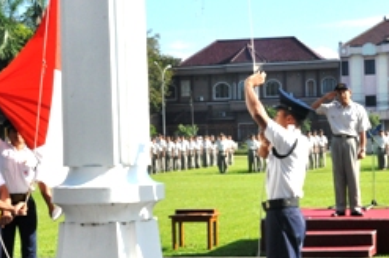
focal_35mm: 87
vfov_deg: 15.7
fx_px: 939
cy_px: 148
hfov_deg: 23.2
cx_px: 282
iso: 1600
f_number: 29
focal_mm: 32
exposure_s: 1/200
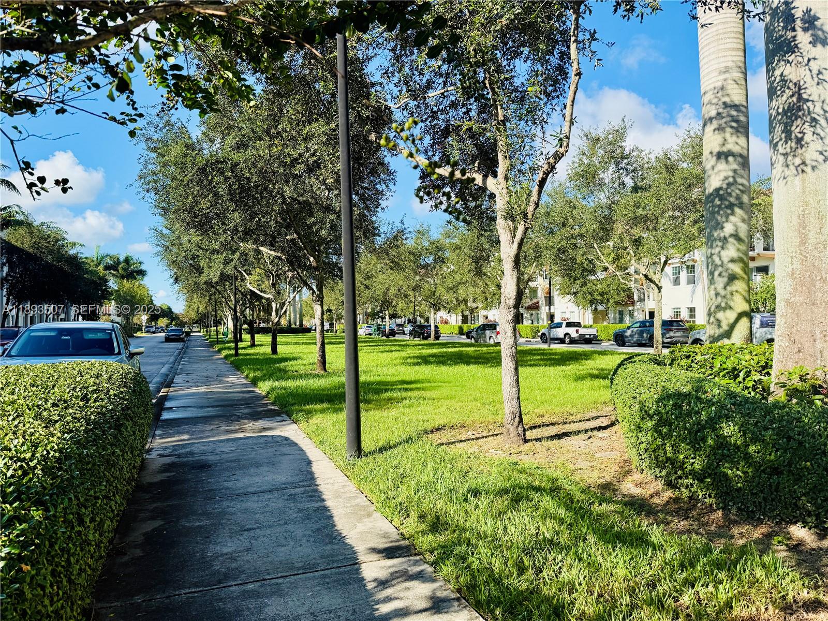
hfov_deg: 71.6
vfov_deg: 56.8
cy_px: 310
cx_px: 414
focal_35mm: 24
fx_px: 574
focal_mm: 6.76
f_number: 1.78
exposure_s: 1/2053
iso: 80
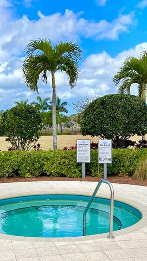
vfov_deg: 41.8
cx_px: 59
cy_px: 161
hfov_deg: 24.4
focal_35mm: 49
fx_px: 340
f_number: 1.6
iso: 32
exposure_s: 1/2083
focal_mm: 5.1
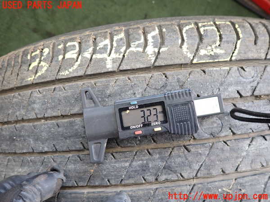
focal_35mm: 25
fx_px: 195
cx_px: 135
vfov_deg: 54.9
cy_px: 101
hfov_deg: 69.4
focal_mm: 4.5
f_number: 2
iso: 250
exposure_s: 1/30
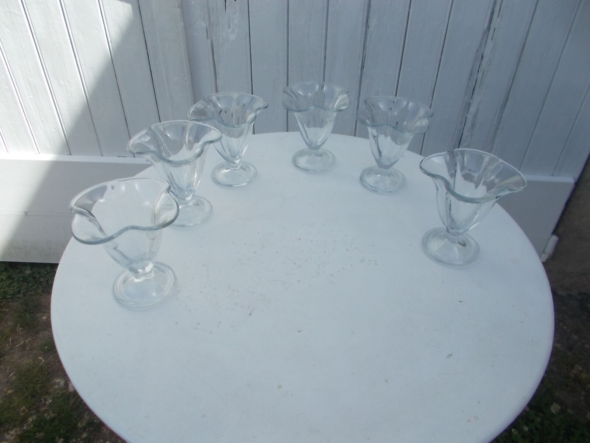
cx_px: 295
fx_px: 443
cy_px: 222
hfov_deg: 67.3
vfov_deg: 53.1
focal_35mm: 26
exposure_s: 1/125
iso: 80
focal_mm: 4.6
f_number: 8
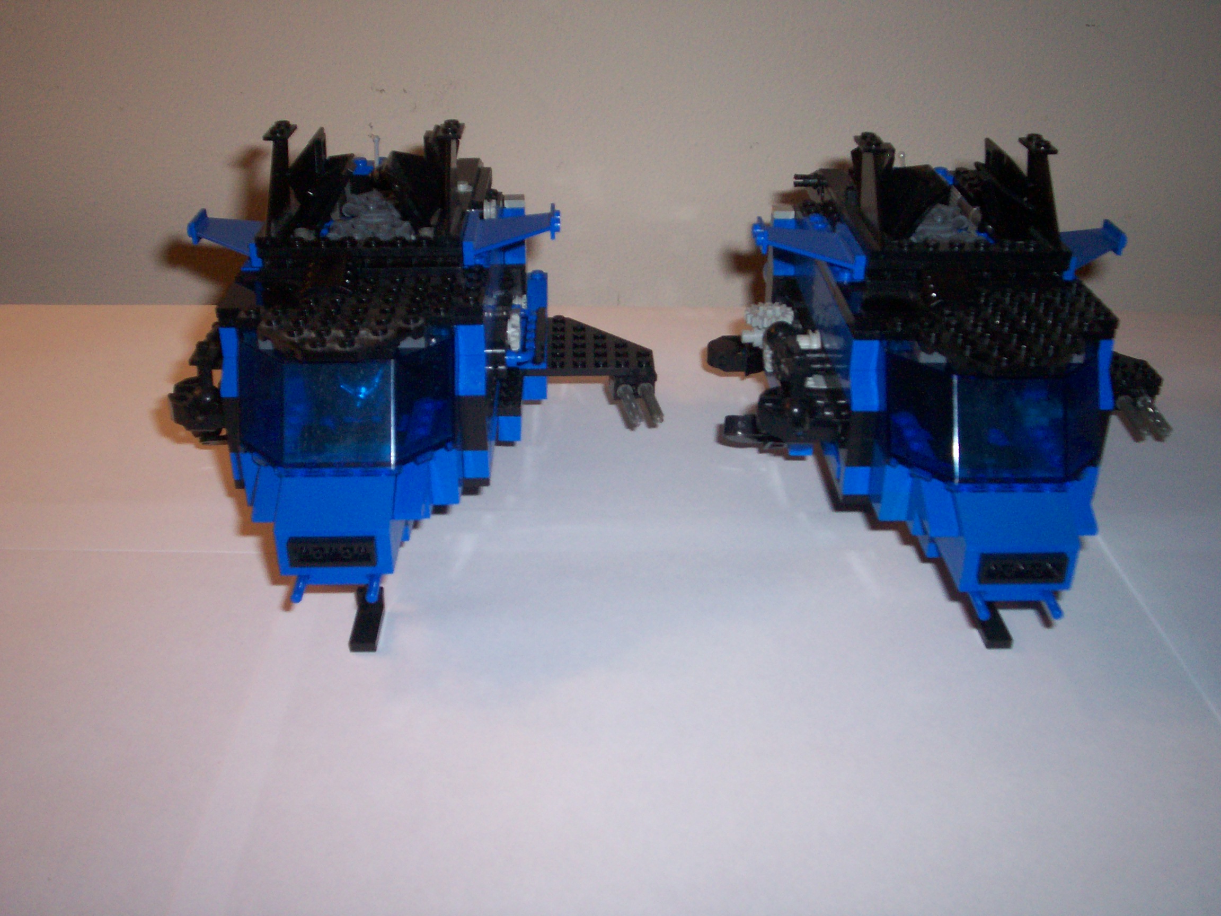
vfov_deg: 39.7
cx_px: 610
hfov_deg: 51.4
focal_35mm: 36
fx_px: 1270
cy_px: 458
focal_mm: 5.9
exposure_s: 1/64
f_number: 4.5
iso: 140
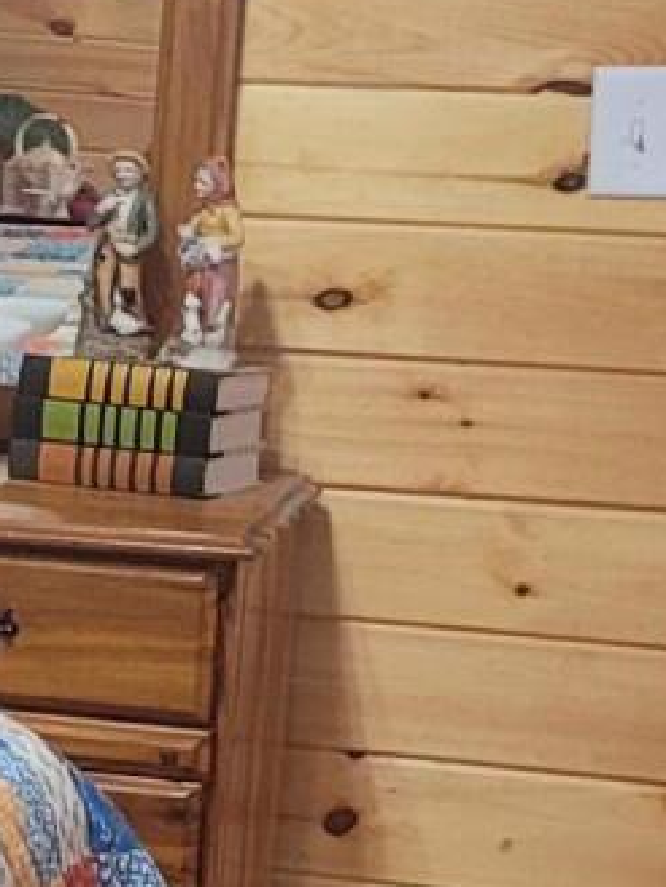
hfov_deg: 8.1
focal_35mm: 158
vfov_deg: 12.5
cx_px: -1270
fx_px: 4051
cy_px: 458
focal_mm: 5.4
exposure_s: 1/40
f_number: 1.8
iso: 250
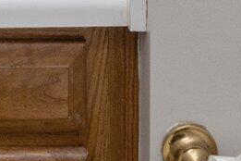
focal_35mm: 110
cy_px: -346
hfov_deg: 16.9
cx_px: -117
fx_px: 736
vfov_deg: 9.4
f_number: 7.1
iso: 640
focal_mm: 14
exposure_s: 1/160
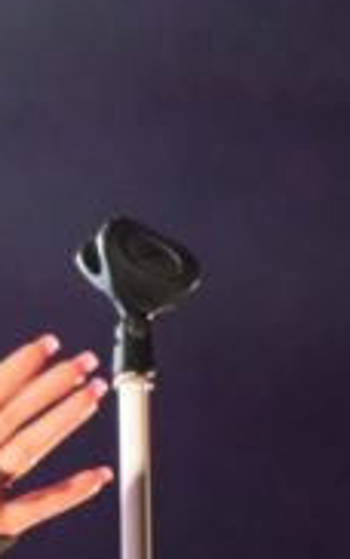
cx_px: -144
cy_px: 273
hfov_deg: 2.5
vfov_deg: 4.0
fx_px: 8071
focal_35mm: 530
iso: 3200
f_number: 5.6
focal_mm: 105
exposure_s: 1/60
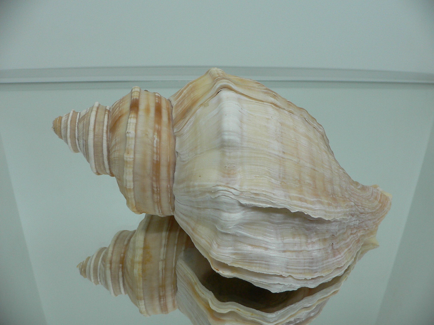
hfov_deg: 52.6
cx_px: 217
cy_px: 162
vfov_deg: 40.7
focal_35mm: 35
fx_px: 439
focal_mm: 4.6
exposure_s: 1/60
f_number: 2.8
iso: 100
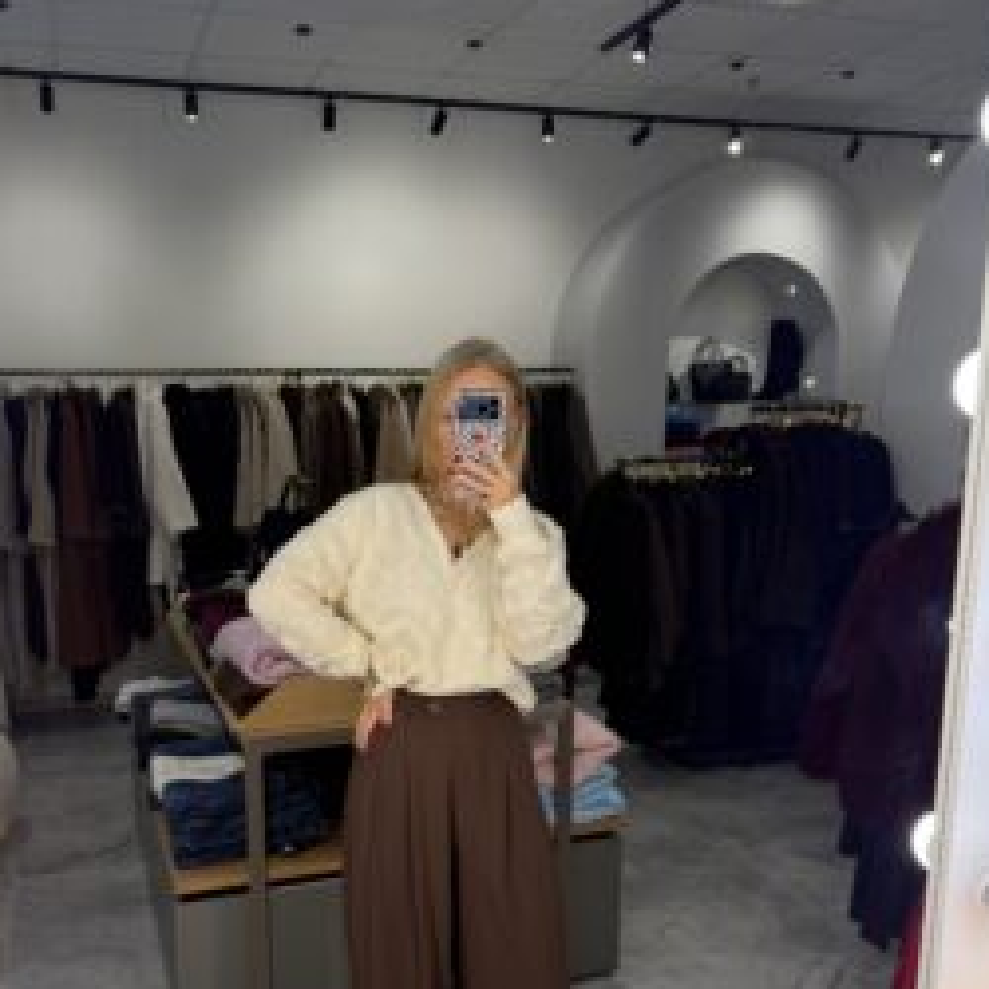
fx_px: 1099
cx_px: 435
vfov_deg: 47.4
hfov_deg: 48.3
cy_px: 684
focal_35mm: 34
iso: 50
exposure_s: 1/121
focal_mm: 6.76
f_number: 1.78
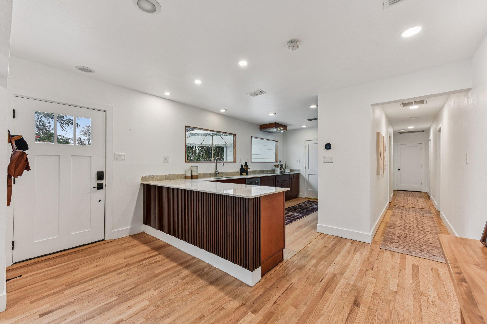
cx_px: 244
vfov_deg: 77.3
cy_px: 162
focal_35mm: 15
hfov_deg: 100.4
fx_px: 203
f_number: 8
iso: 400
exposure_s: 1/25
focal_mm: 15
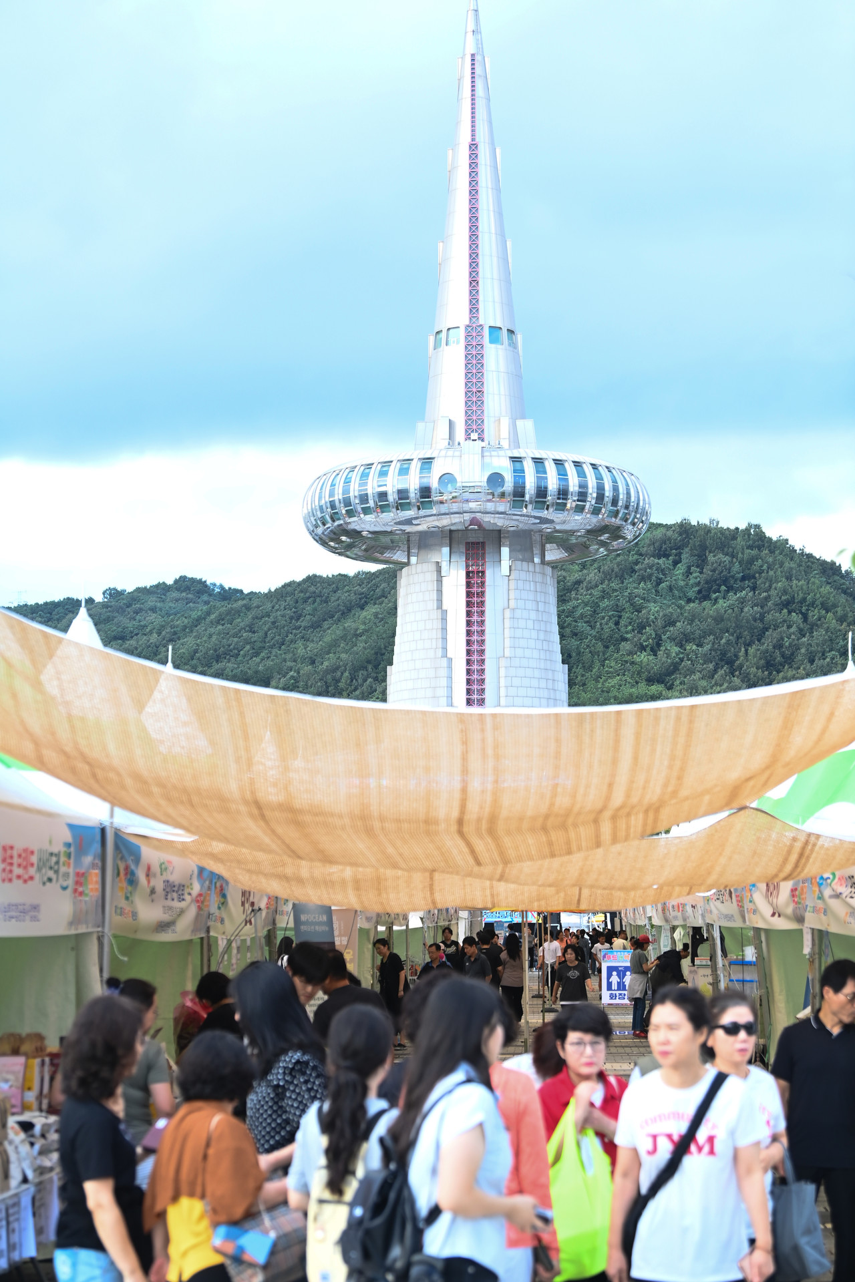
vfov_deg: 28.8
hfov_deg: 19.5
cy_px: 641
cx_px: 428
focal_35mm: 70
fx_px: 2494
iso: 800
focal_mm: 70
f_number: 4
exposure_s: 1/400
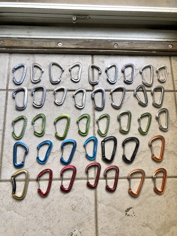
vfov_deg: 63.4
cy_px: 118
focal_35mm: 28
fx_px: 191
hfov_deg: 49.8
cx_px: 88
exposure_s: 1/120
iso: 64
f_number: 1.8
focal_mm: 3.99
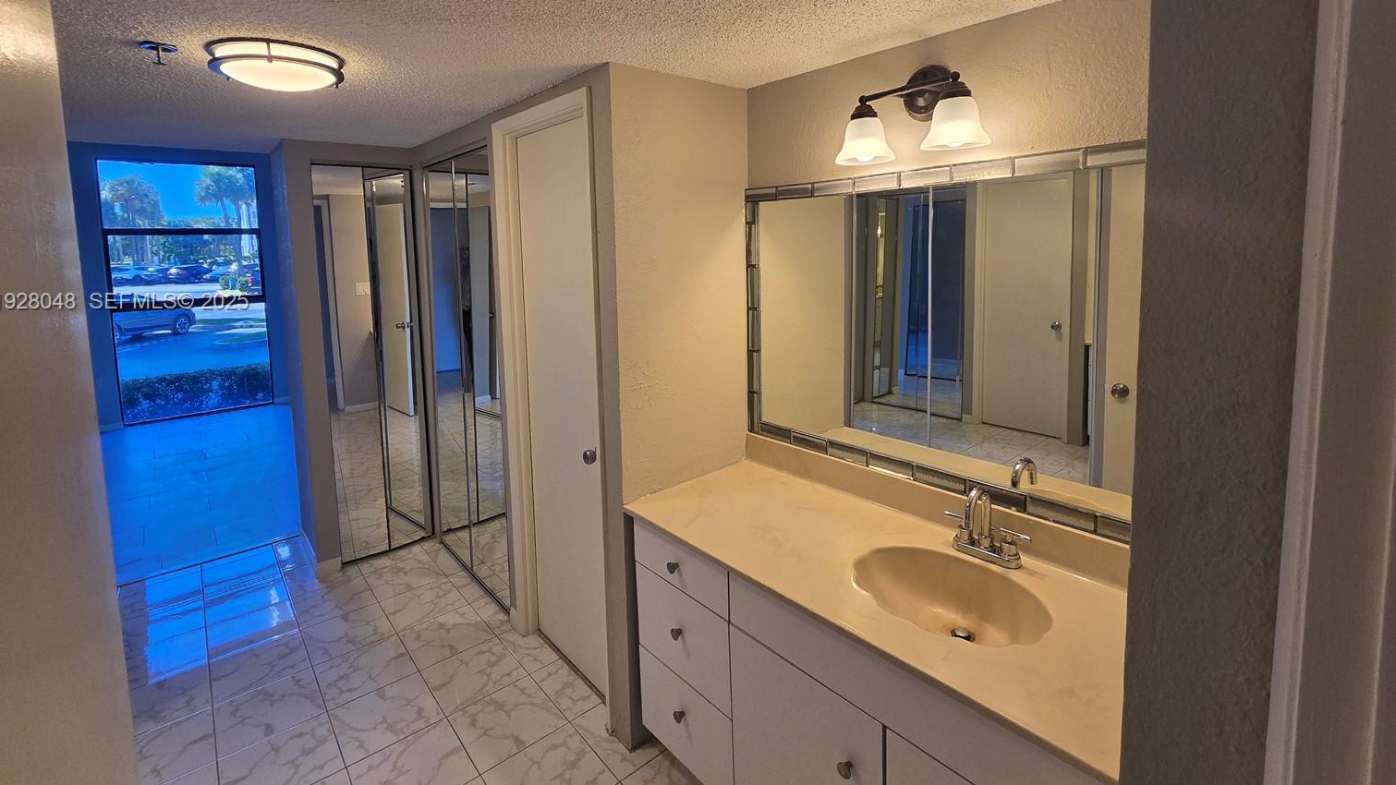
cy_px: 303
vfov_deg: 69.6
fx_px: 555
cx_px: 700
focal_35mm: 15
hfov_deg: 103.0
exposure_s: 1/120
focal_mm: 2.2
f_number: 2.2
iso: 80
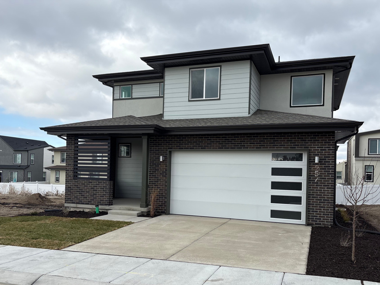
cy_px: 169
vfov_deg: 45.2
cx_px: 187
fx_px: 340
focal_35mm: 31
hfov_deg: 58.4
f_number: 1.6
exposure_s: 1/1706
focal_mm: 5.96
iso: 50
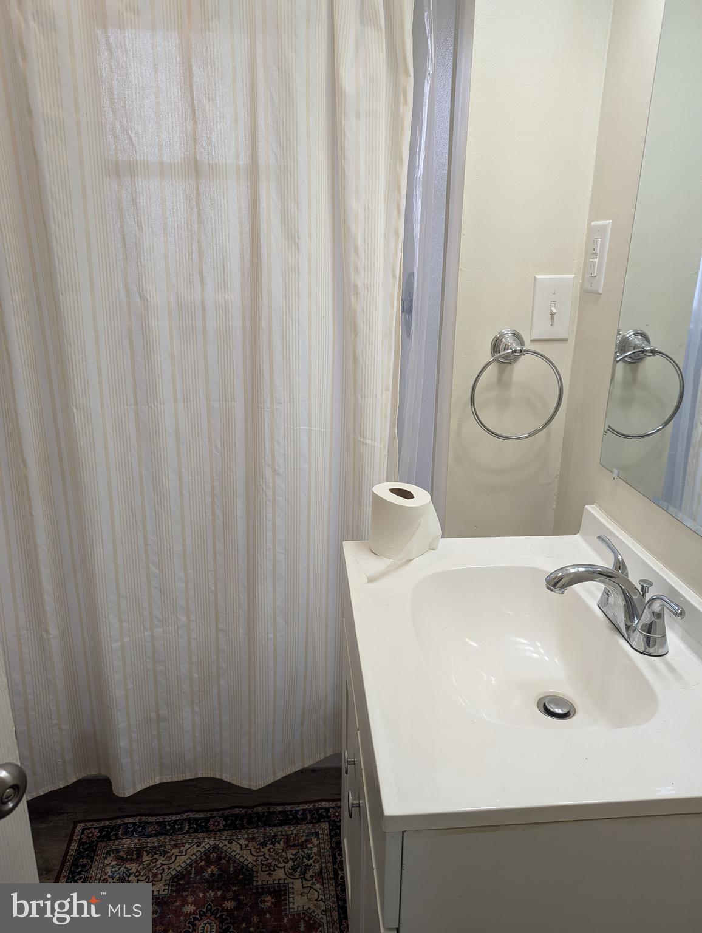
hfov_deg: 56.9
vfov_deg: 71.5
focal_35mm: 24
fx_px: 648
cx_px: 351
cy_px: 466
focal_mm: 6.81
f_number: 1.85
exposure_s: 1/120
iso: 84
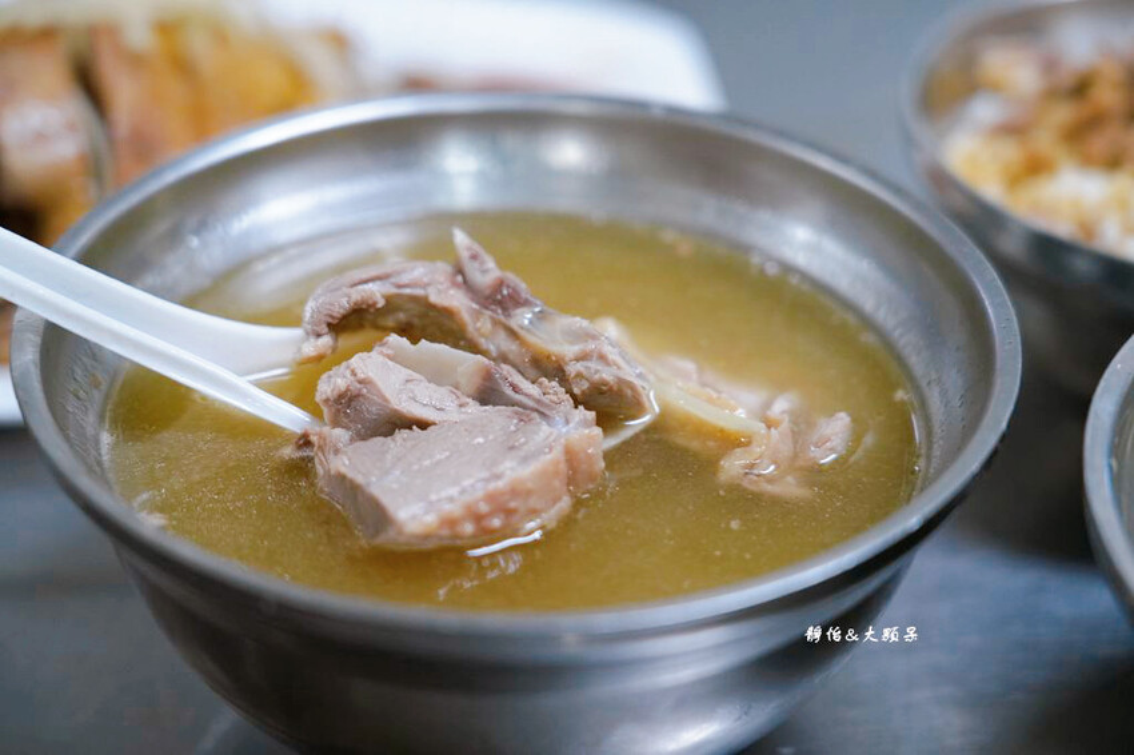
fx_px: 2456
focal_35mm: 78
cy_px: 378
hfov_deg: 26.0
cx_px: 567
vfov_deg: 17.5
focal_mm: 78
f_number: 4
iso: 1600
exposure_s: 1/80
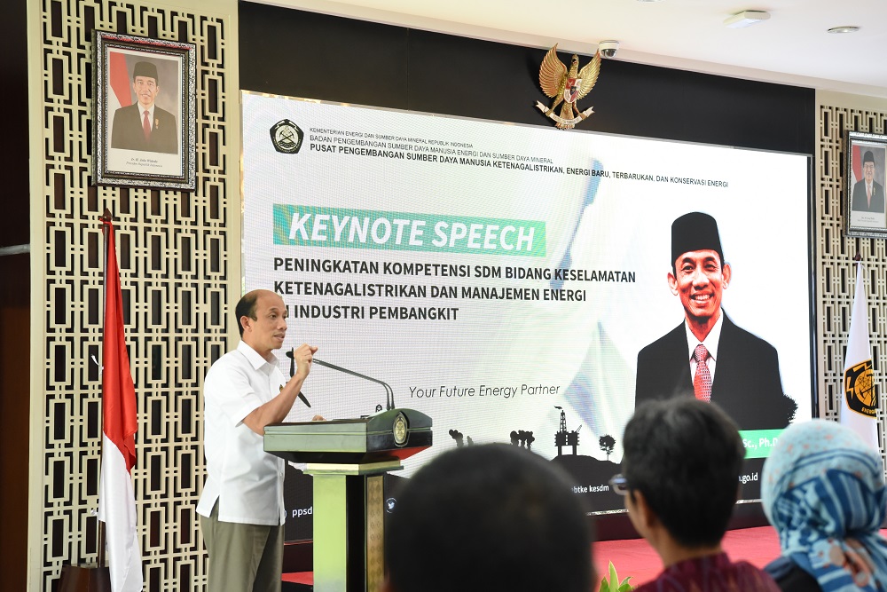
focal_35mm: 70
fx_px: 1725
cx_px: 444
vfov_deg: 19.5
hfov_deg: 28.8
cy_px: 296
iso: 3200
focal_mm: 70
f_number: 5.6
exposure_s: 1/100
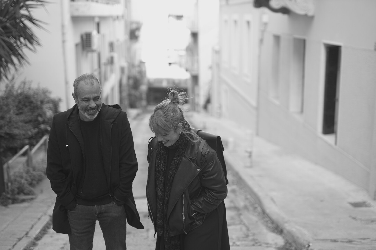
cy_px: 125
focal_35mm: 50
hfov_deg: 39.6
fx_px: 522
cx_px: 188
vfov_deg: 27.0
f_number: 1.6
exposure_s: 1/500
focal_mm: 50
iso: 125
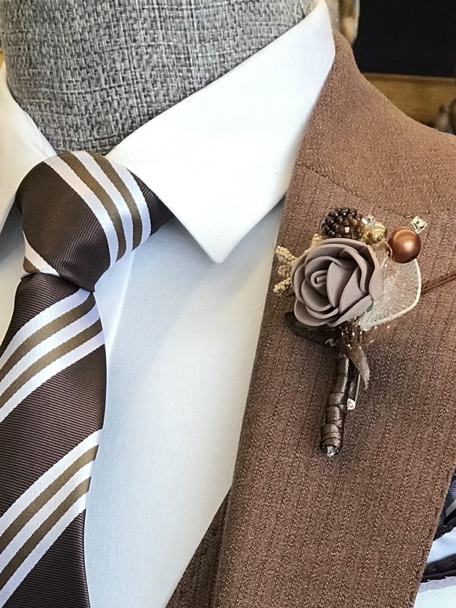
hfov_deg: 13.6
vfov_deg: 17.9
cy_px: 503
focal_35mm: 109
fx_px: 1914
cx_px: 151
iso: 100
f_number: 2.8
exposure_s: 1/50
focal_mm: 6.6
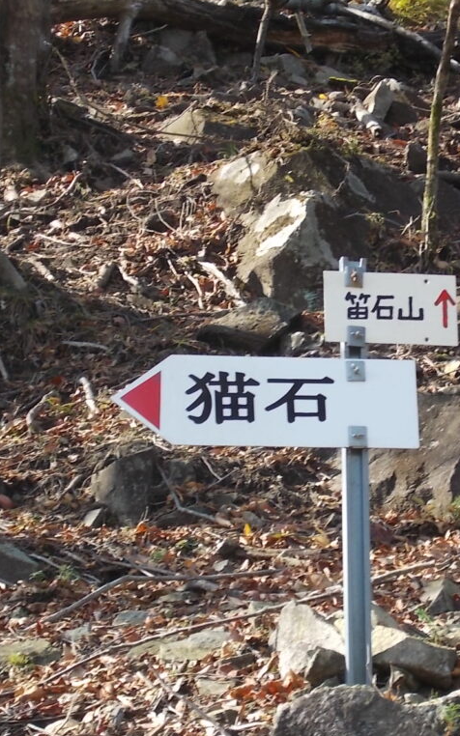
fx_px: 2829
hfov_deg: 9.3
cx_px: 323
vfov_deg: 14.8
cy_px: 369
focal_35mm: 141
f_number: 5.5
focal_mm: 17.6
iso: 80
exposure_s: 1/60
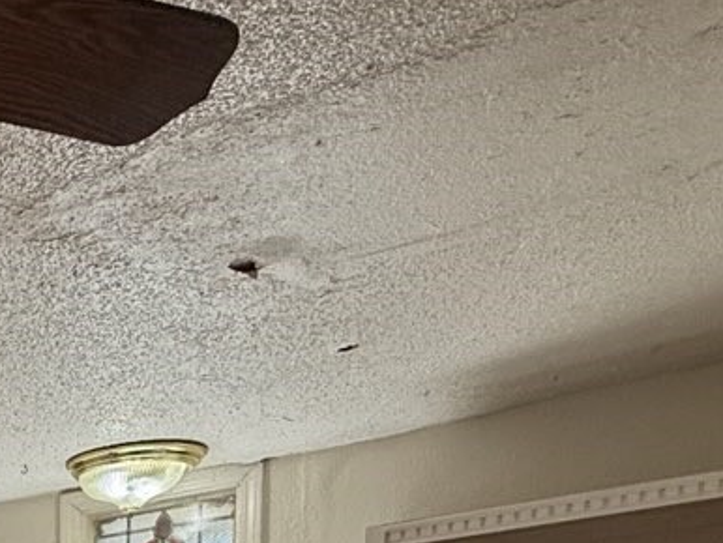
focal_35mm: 58
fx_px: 1212
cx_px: -444
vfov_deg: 20.1
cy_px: 910
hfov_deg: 23.8
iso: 64
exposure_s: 1/250
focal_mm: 2.22
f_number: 2.2
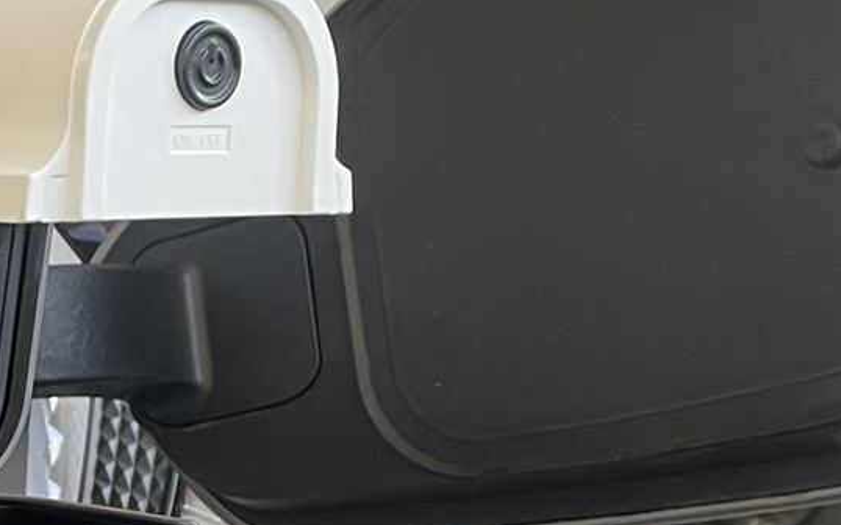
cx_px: -305
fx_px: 2406
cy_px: 523
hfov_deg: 18.2
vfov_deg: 12.3
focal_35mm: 105
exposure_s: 1/50
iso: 80
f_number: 1.6
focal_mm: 4.2
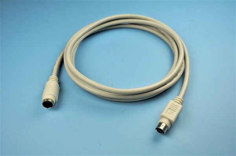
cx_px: 118
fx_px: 245
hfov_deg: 51.4
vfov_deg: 35.4
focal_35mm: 38
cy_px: 78
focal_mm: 25
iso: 100
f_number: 4.5
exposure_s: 1/160
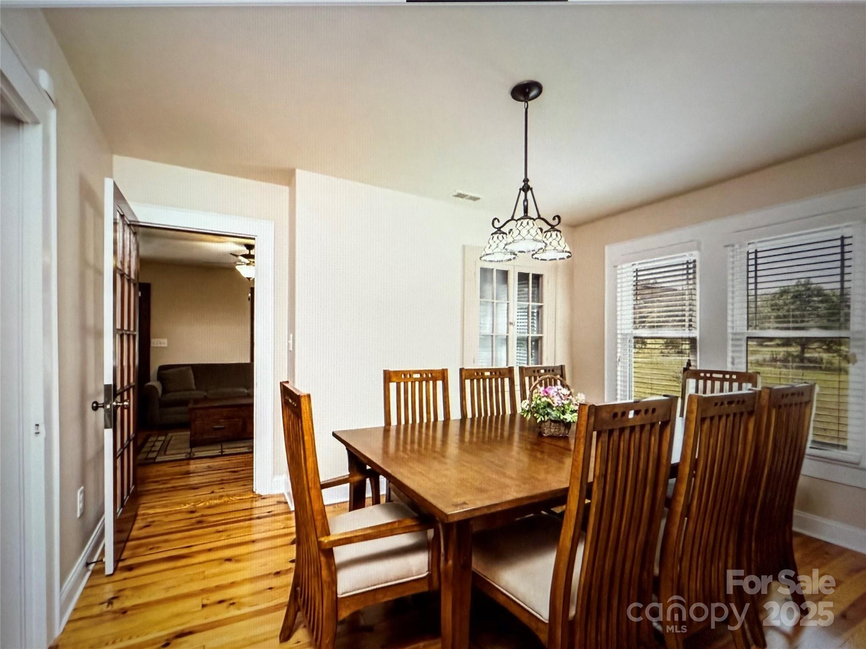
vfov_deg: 56.8
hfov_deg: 71.6
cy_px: 324
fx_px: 600
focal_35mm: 24
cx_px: 433
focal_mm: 2.22
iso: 250
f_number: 2.2
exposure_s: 1/60
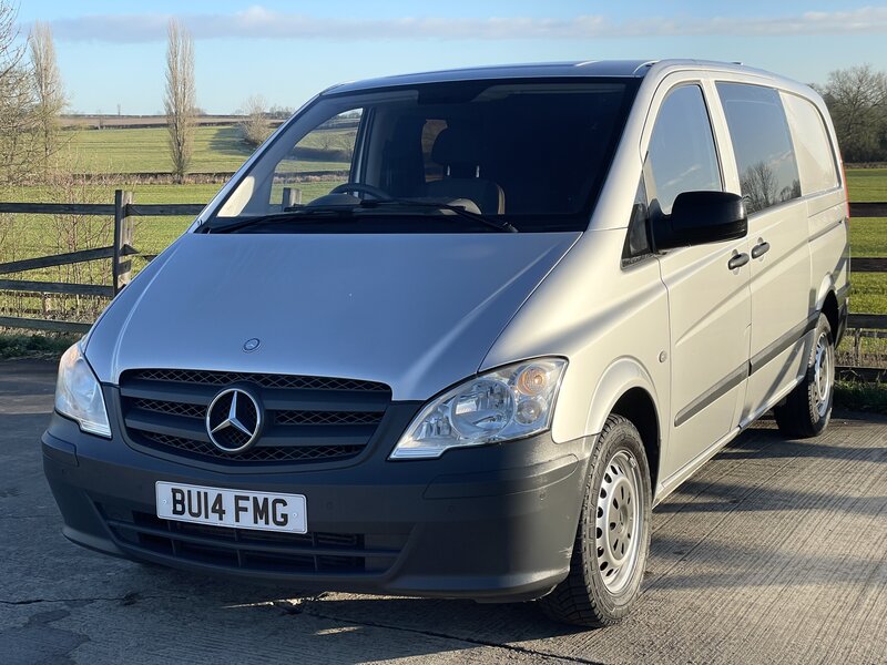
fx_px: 1332
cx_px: 444
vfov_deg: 28.0
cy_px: 332
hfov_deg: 36.8
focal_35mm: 52
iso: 25
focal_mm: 6
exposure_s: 1/799
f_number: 2
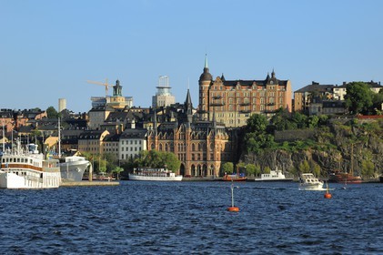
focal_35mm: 135
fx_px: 1435
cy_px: 128
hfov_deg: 15.2
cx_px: 192
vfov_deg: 10.1
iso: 100
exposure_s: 1/250
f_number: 8.5
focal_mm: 90
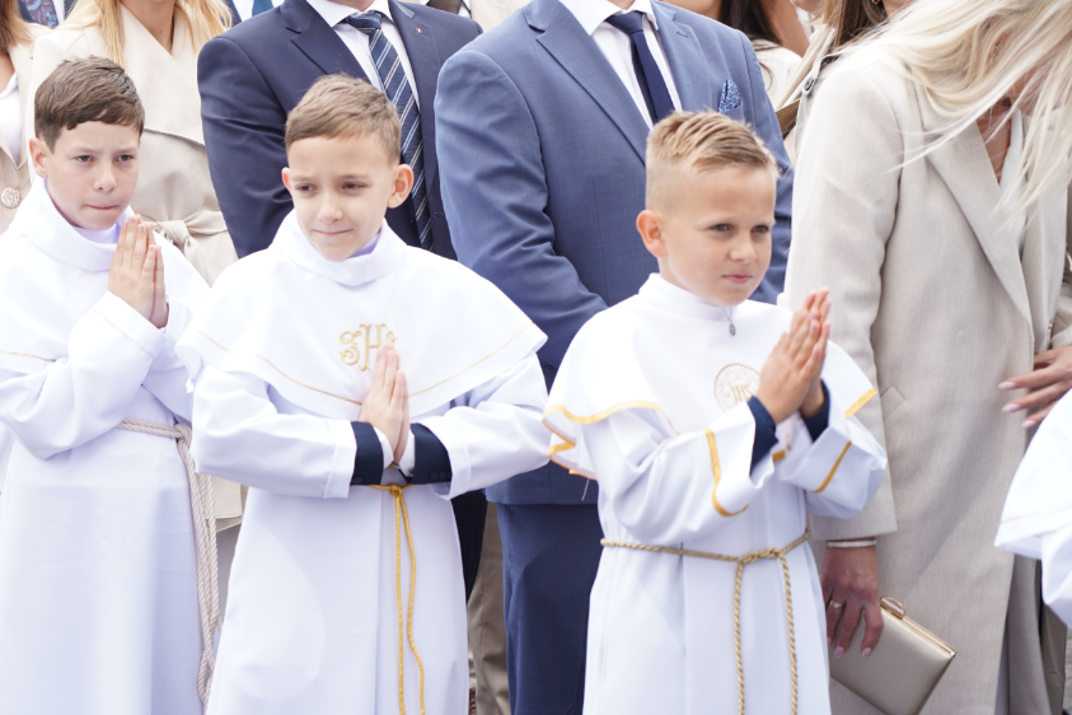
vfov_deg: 8.5
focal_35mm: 162
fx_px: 4824
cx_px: 281
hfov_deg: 12.6
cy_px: 200
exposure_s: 1/100
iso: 100
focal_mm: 105
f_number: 5
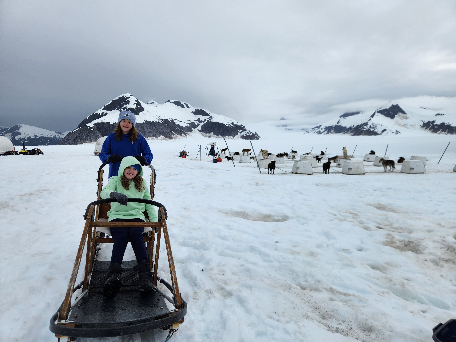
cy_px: 171
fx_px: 303
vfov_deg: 58.9
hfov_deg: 73.9
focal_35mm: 23
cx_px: 228
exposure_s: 1/1946
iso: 20
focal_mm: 5.4
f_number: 1.8
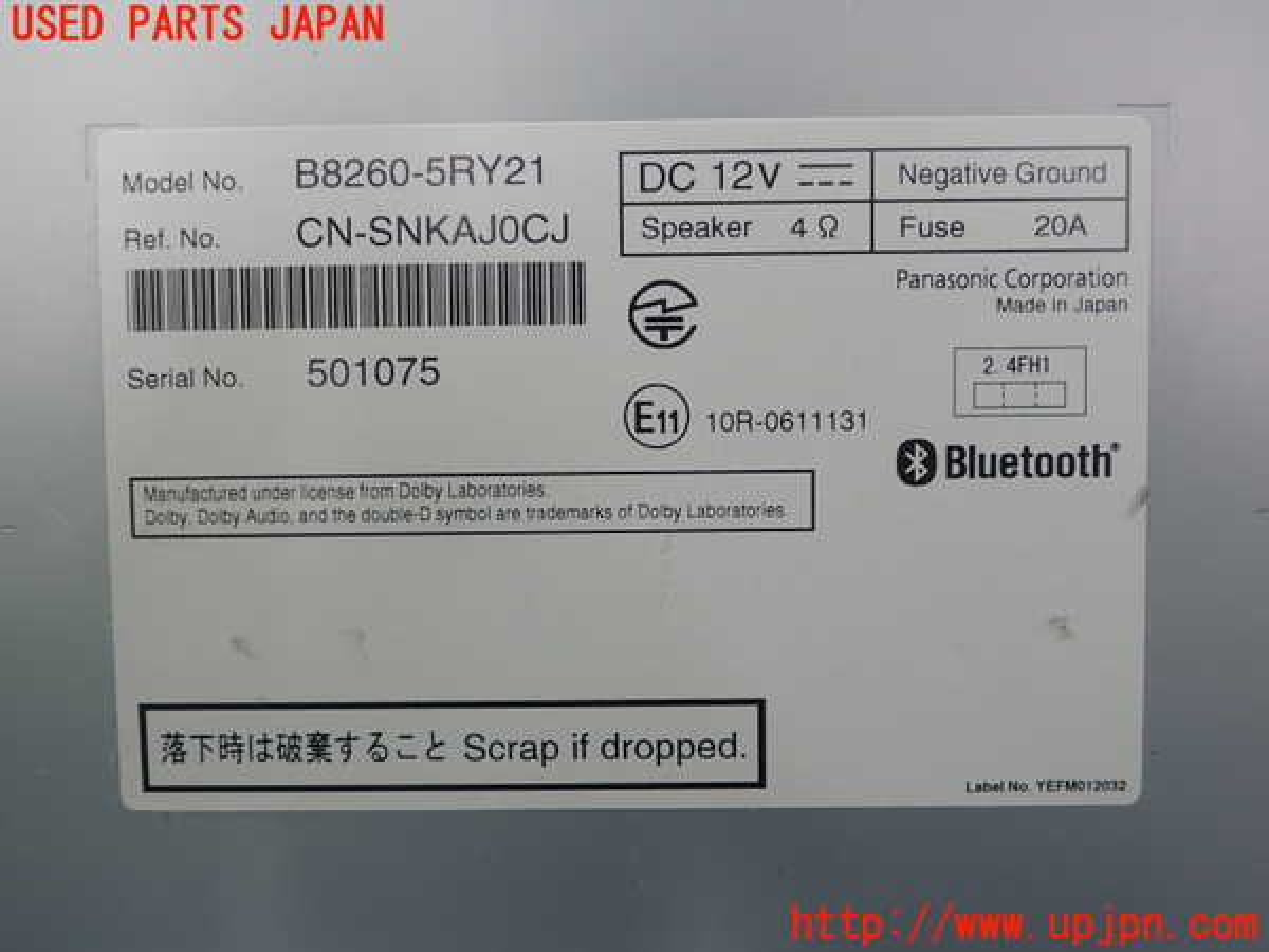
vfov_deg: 46.8
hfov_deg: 60.0
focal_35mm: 30
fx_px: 1100
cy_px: 476
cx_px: 634
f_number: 2.3
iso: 160
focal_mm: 5.5
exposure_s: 1/125
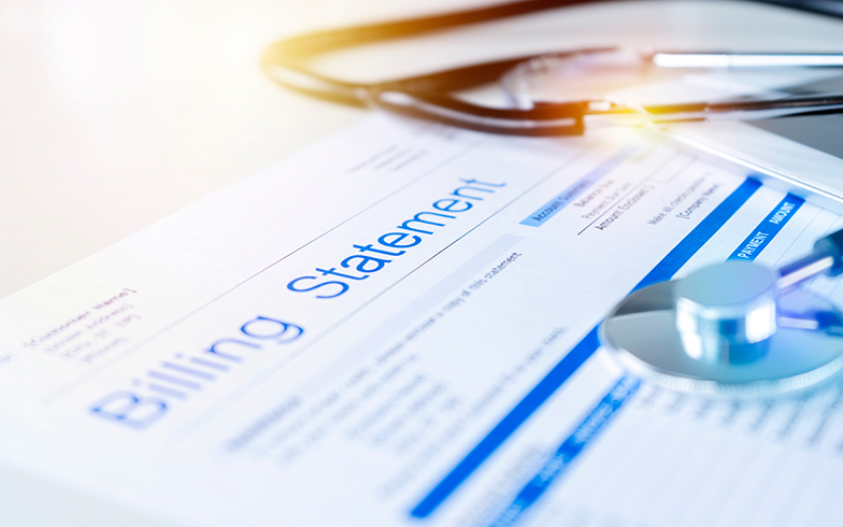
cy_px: 273
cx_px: 420
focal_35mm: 52
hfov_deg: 38.9
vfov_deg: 24.9
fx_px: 1195
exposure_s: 1/80
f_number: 4.5
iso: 100
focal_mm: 50
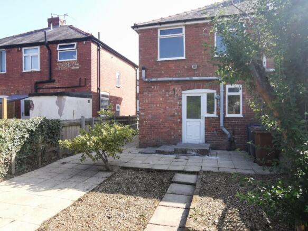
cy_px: 116
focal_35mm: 22
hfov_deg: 76.4
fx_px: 196
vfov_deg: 61.1
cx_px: 154
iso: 50
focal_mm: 2.26
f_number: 2.2
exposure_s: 1/284
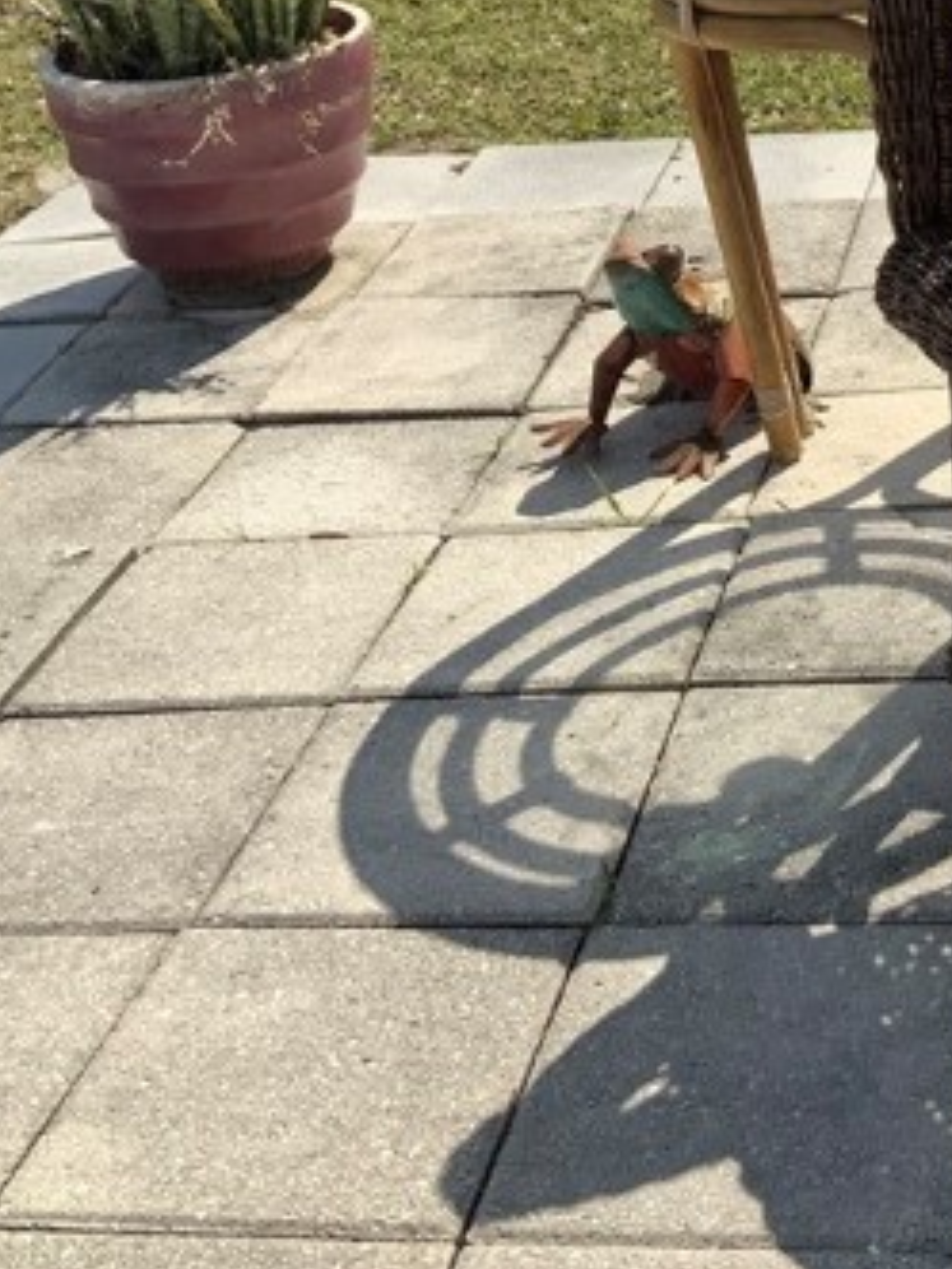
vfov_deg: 27.7
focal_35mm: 67
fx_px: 2457
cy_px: 80
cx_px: 879
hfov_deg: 21.4
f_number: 1.8
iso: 16
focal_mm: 3
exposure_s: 1/2427
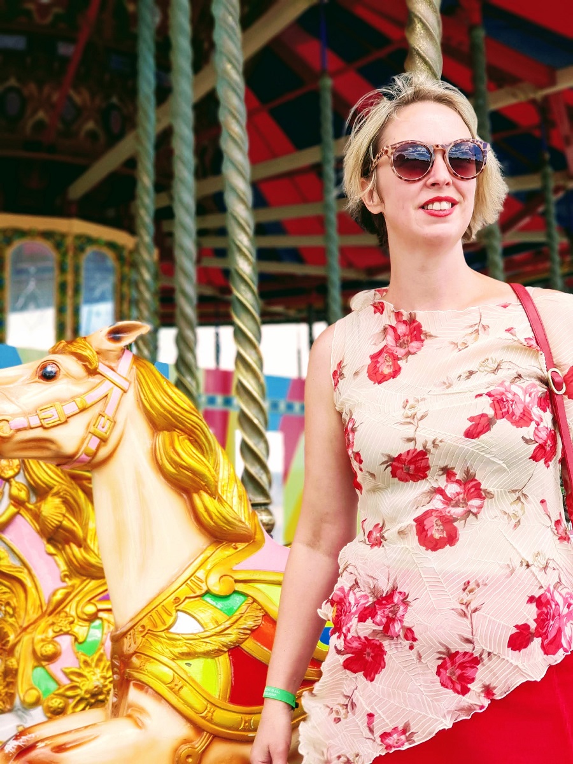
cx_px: 286
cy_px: 382
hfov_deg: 28.0
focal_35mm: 52
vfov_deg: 36.8
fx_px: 1148
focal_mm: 6
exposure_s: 1/243
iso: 25
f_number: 2.4
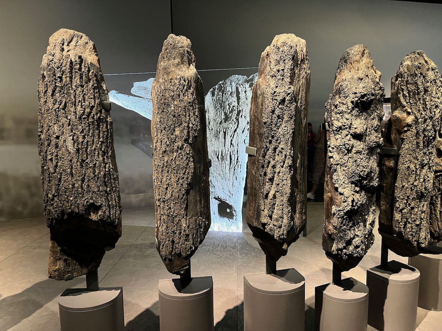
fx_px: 332
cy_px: 166
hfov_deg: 67.3
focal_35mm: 26
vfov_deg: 53.1
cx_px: 221
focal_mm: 5.1
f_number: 1.6
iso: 640
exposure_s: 1/33
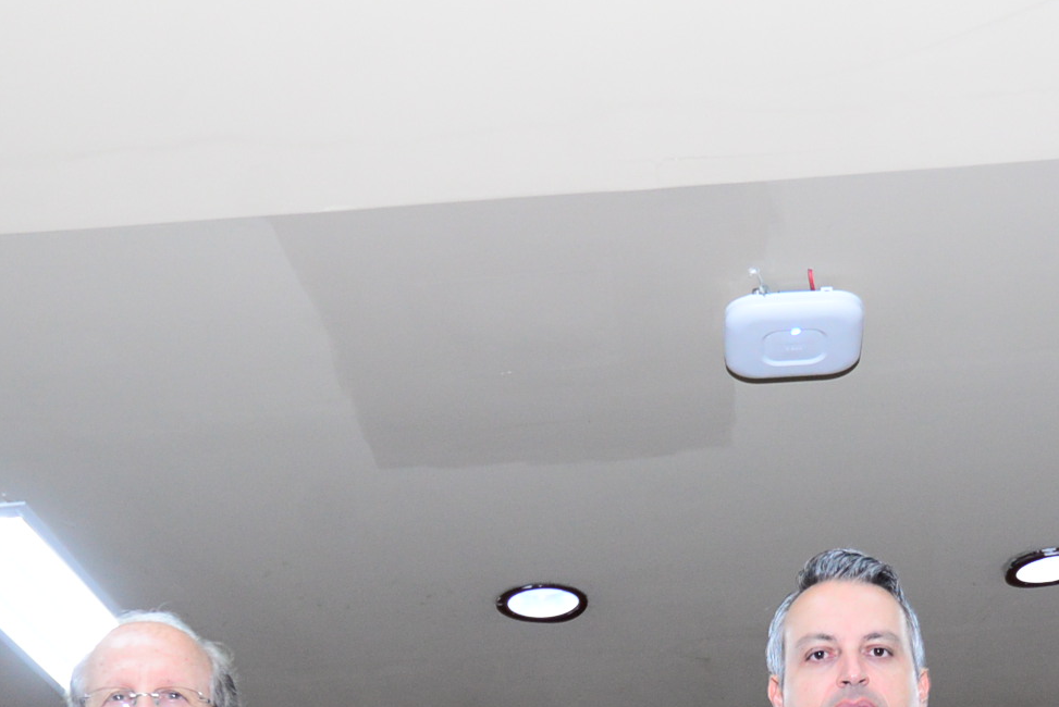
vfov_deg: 17.9
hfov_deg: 29.0
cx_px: 834
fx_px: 2001
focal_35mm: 68
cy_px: 1062
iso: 1600
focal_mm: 22
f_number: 4
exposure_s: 1/60
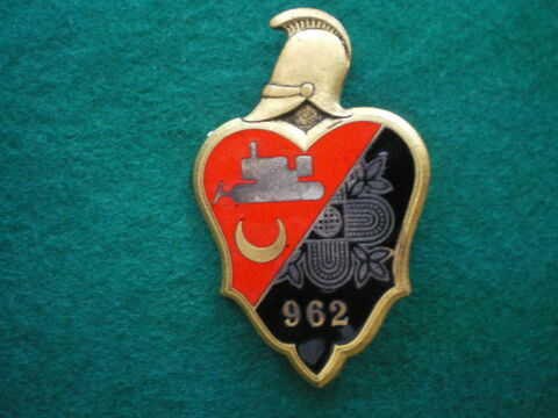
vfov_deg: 37.7
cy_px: 209
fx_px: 613
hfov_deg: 49.0
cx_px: 279
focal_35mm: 38
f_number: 3.1
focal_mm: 6.3
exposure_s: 1/20
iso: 400
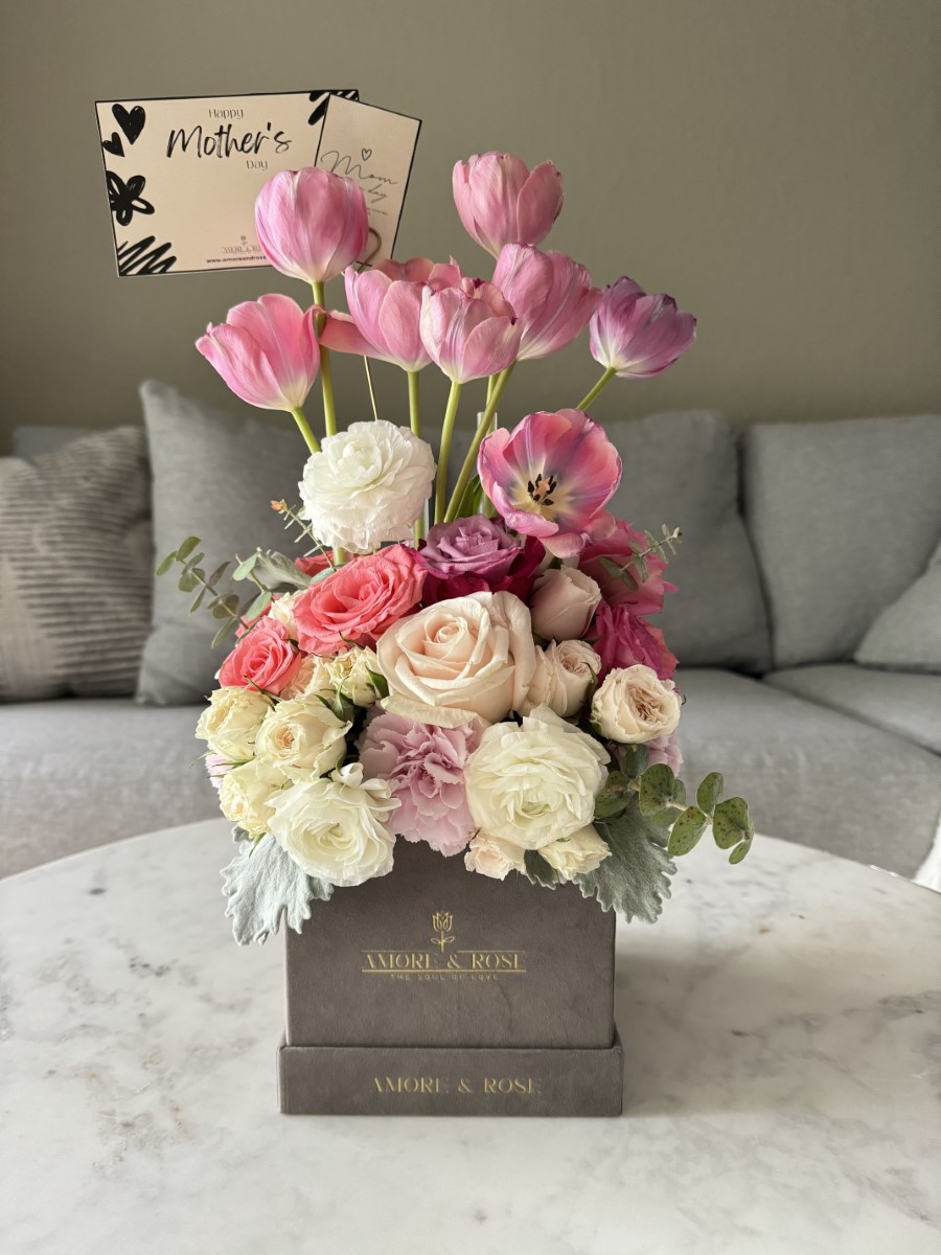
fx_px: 870
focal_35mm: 24
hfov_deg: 56.8
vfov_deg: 71.6
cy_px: 628
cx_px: 470
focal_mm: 6.76
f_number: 1.78
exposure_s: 1/60
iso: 500
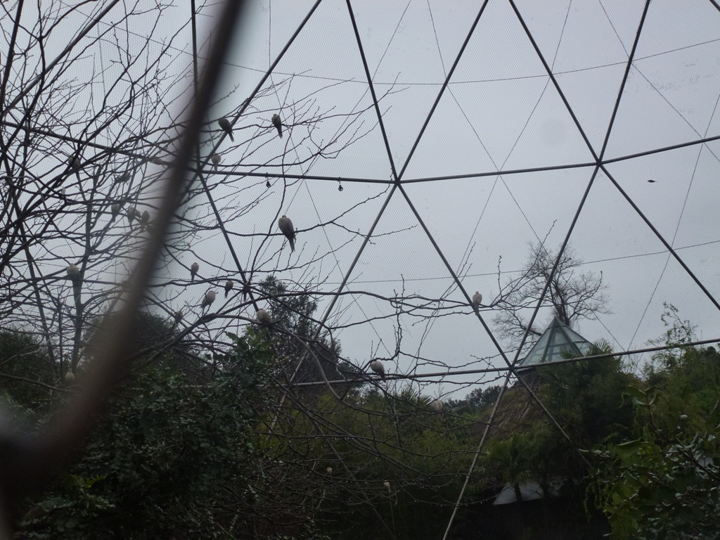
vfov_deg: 29.7
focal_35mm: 49
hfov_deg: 38.9
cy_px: 270
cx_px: 360
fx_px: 1019
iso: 160
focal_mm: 8.7
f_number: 4.1
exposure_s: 1/500
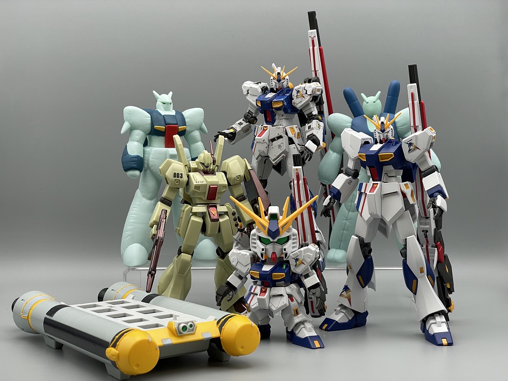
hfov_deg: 36.8
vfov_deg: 28.0
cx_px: 254
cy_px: 190
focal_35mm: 52
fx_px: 763
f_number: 2
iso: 25
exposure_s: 1/120
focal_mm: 6
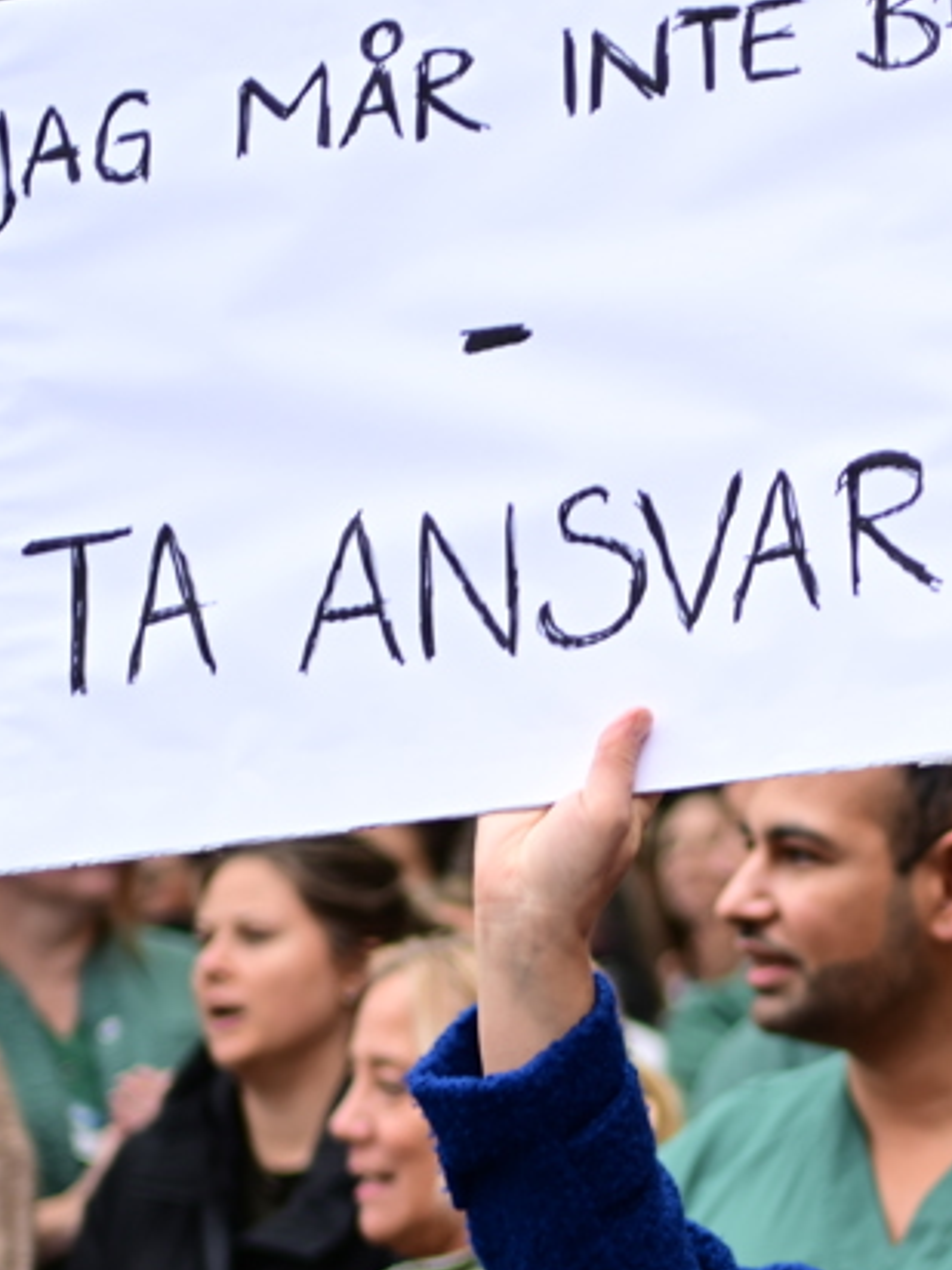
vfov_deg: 17.6
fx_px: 4070
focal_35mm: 111
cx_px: 1044
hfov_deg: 13.1
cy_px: 959
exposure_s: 1/200
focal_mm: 35
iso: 64
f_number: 1.4
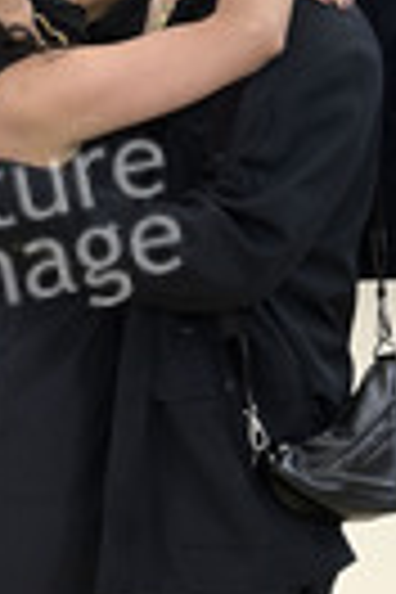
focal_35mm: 139
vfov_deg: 14.7
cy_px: 472
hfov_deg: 9.8
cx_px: 81
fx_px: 2293
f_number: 5.6
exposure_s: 1/250
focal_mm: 46
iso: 500
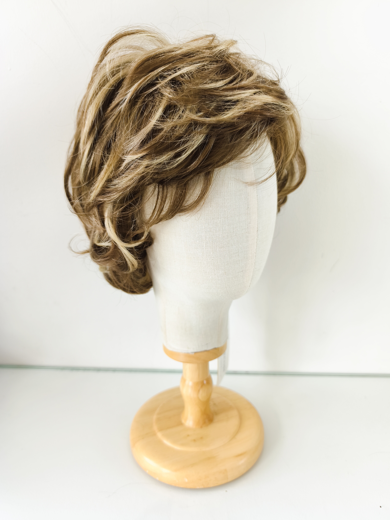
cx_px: 195
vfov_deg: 73.9
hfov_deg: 58.9
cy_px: 260
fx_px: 346
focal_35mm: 23
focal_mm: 6.14
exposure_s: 1/50
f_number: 1.65
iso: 50
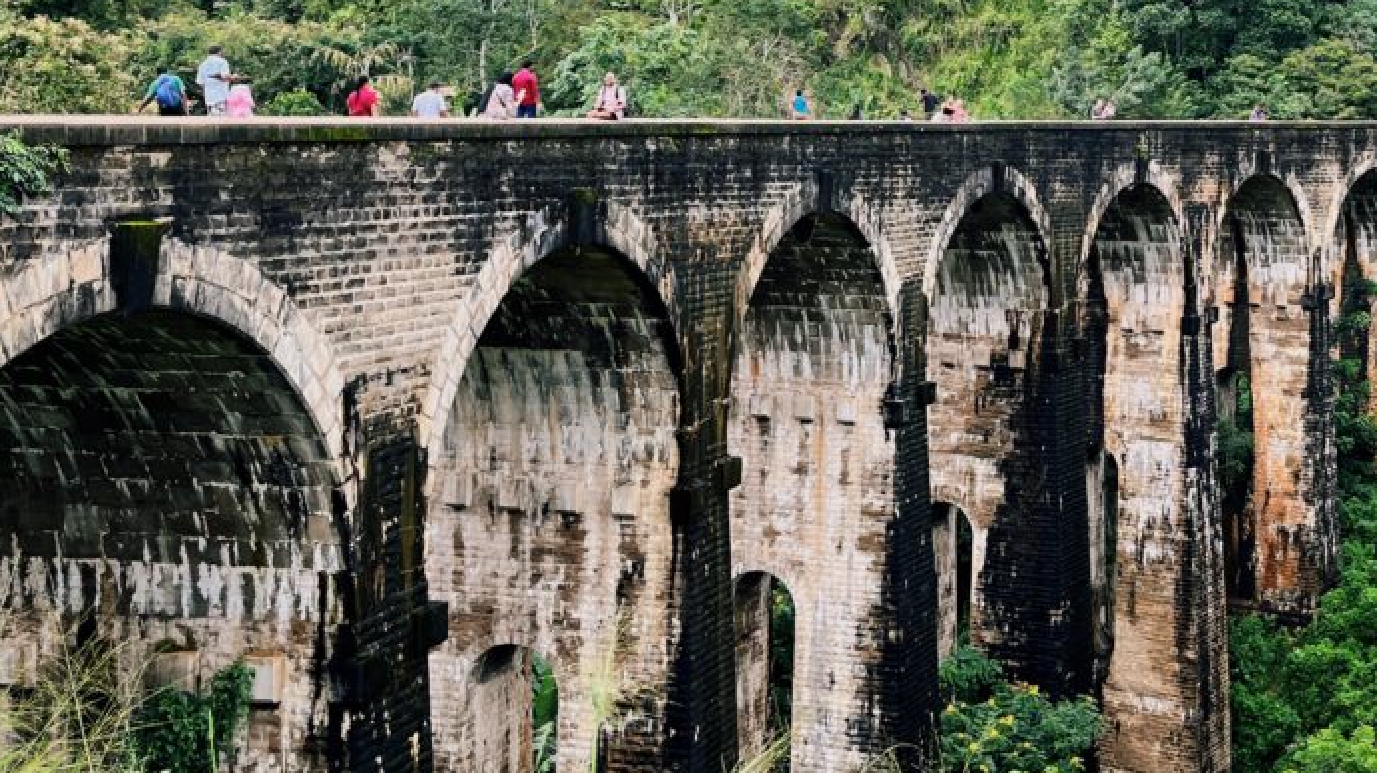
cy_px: 187
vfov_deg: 24.6
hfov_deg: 41.8
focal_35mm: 48
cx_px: 1008
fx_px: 1752
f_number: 1.6
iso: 125
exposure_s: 1/112
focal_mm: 5.1
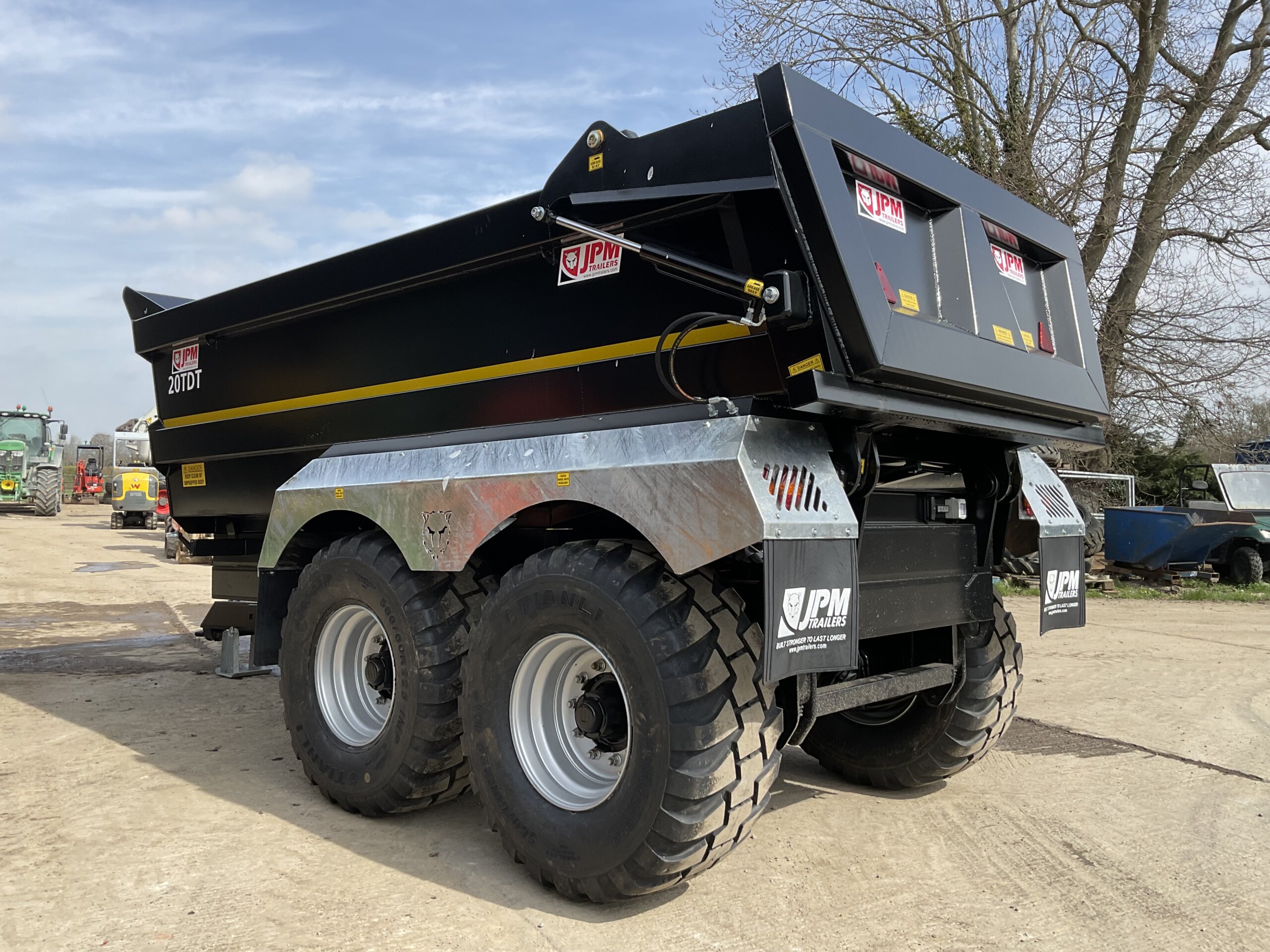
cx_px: 635
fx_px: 1064
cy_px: 476
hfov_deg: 61.7
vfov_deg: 48.2
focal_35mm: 29
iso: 16
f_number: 1.8
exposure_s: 1/1195
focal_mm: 3
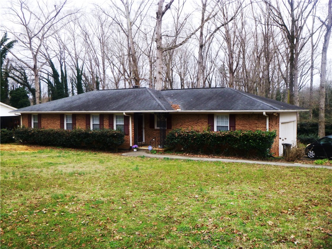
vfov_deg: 42.9
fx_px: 317
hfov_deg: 55.4
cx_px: 166
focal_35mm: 33
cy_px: 124
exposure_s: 1/60
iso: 100
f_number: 4.3
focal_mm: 5.9
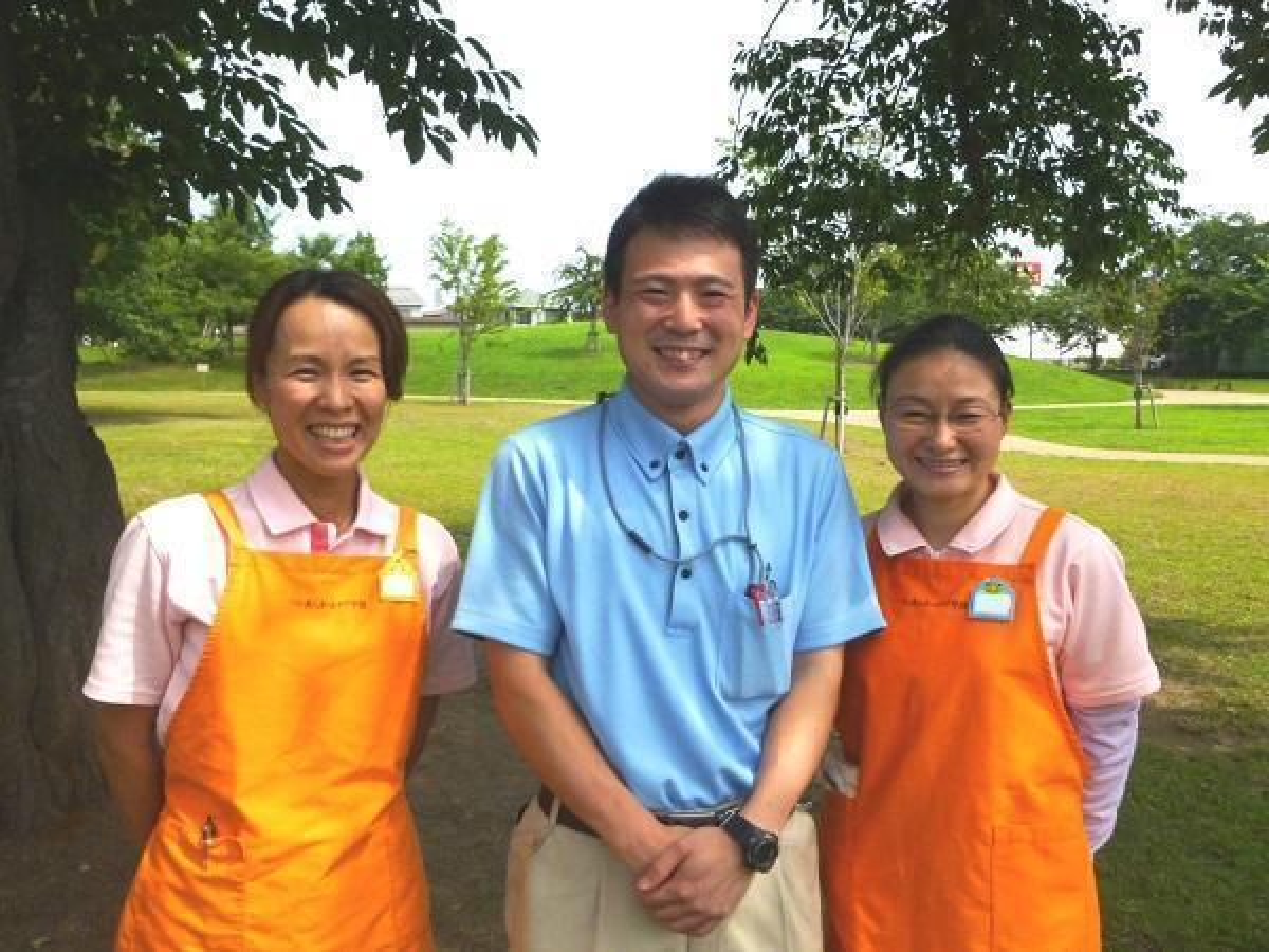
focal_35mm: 25
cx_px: 634
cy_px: 476
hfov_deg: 69.4
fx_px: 916
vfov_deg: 54.9
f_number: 9
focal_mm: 4.5
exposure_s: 1/320
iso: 100
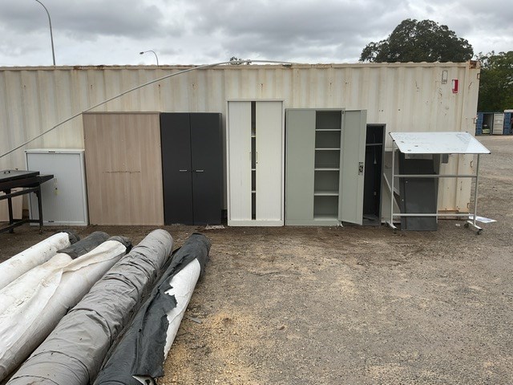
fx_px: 430
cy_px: 192
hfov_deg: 61.7
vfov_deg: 48.2
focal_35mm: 29
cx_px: 256
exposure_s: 1/657
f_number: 1.8
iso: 16
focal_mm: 3
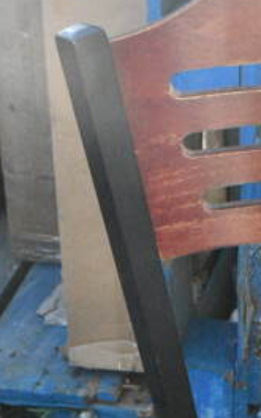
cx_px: 342
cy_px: 575
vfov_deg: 19.7
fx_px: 1084
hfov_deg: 13.2
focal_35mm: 95
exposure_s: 1/640
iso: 6400
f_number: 13
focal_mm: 18
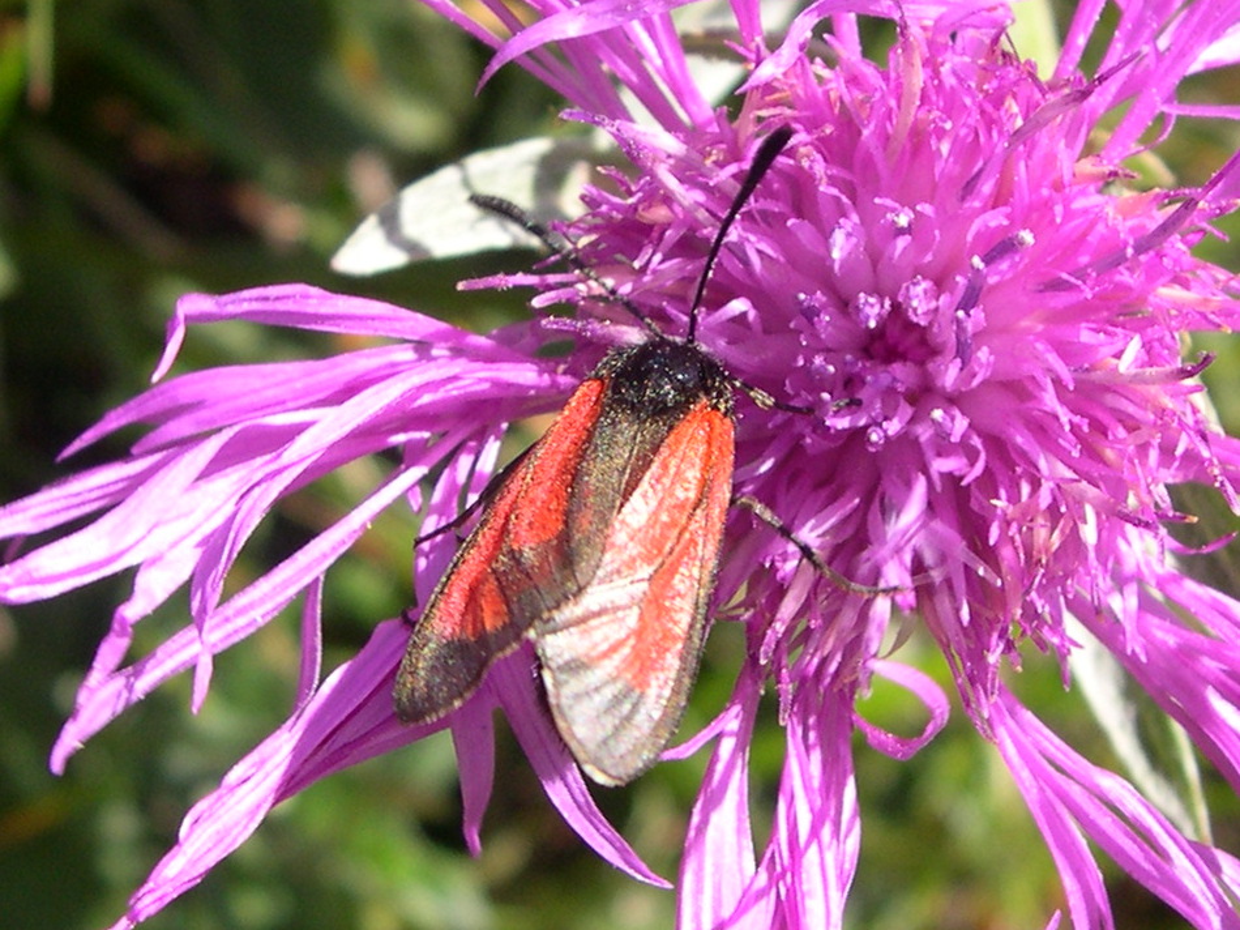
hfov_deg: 49.0
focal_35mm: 38
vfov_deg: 37.7
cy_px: 465
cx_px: 620
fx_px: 1361
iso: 100
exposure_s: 1/108
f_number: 7.6
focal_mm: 8
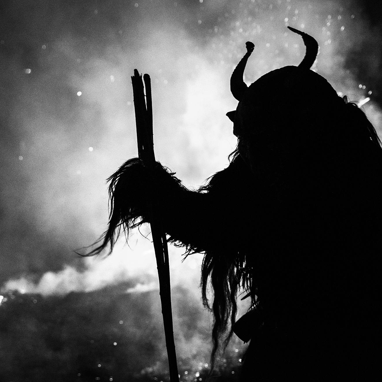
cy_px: 193
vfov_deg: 27.7
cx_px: 185
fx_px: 774
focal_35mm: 62
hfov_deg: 27.7
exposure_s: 1/250
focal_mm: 48
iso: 4000
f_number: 2.8
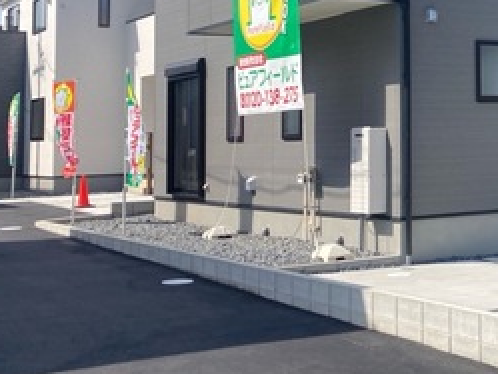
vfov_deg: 20.2
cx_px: 580
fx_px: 1036
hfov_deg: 24.7
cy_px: 62
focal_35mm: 72
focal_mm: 3.99
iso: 20
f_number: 1.8
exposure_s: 1/1675
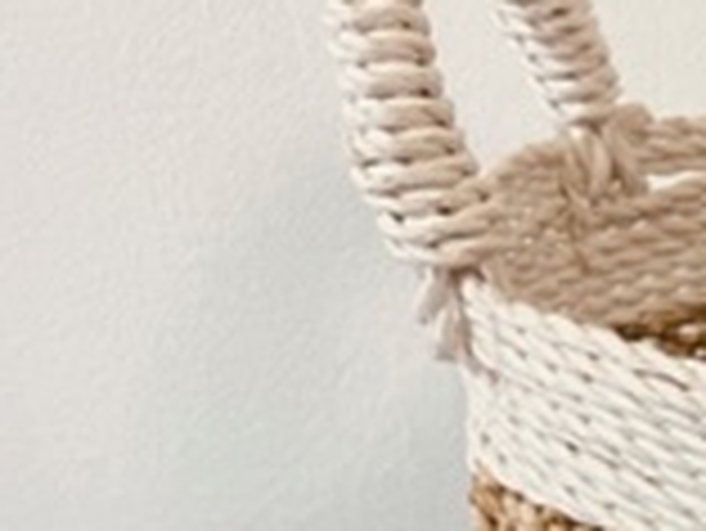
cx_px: 1241
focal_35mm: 106
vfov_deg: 13.3
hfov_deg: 15.9
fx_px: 2164
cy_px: 752
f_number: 1.6
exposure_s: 1/100
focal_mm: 4.2
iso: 80
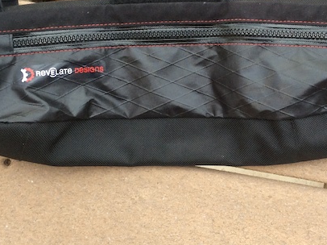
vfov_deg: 23.2
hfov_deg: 30.6
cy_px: 80
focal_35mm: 63
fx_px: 595
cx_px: 201
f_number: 2.4
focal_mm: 3.3
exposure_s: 1/120
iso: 40
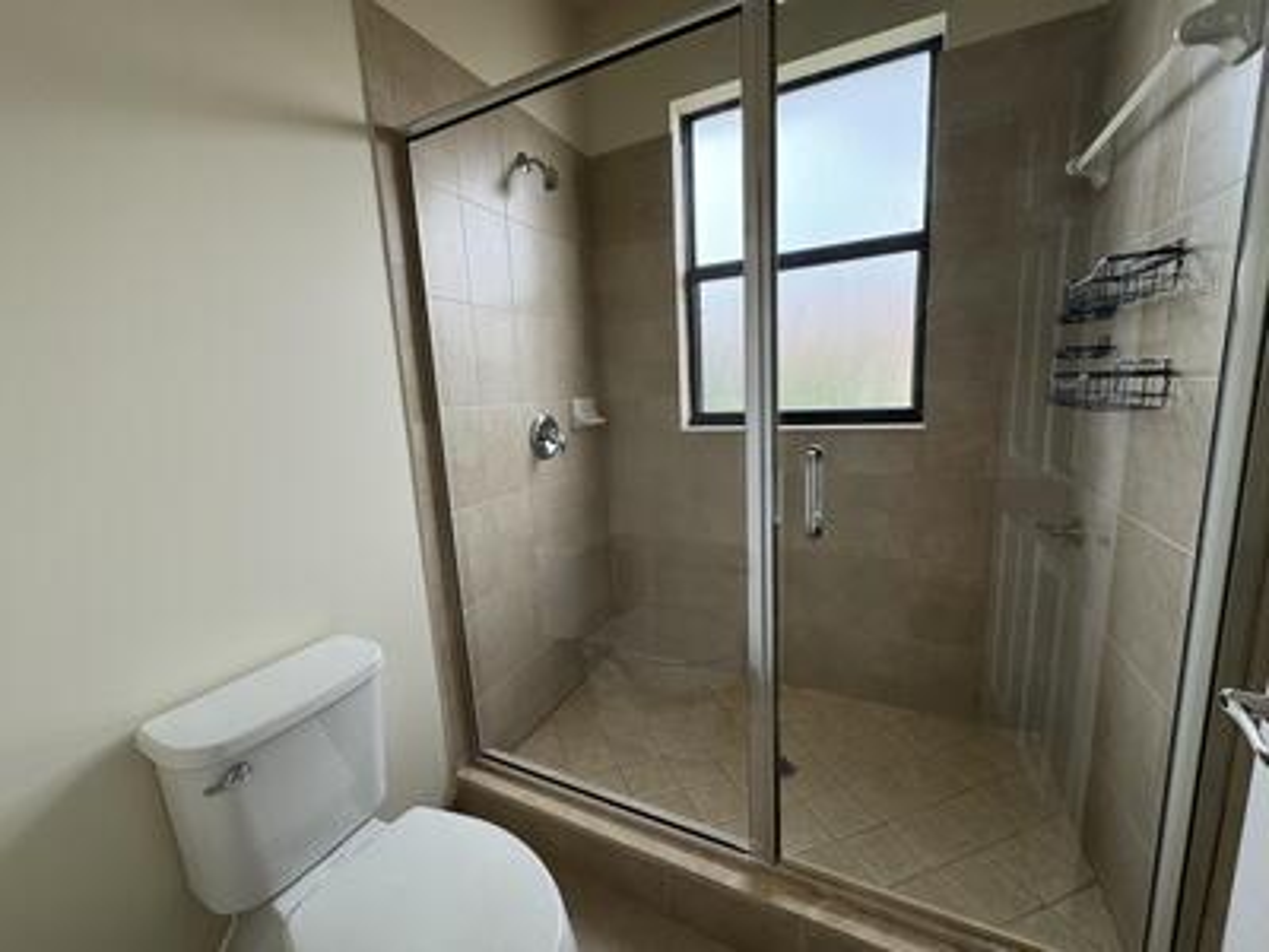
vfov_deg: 85.7
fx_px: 513
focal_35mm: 14
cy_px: 476
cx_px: 634
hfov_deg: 102.1
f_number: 2.2
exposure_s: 1/99
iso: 64
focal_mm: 2.22
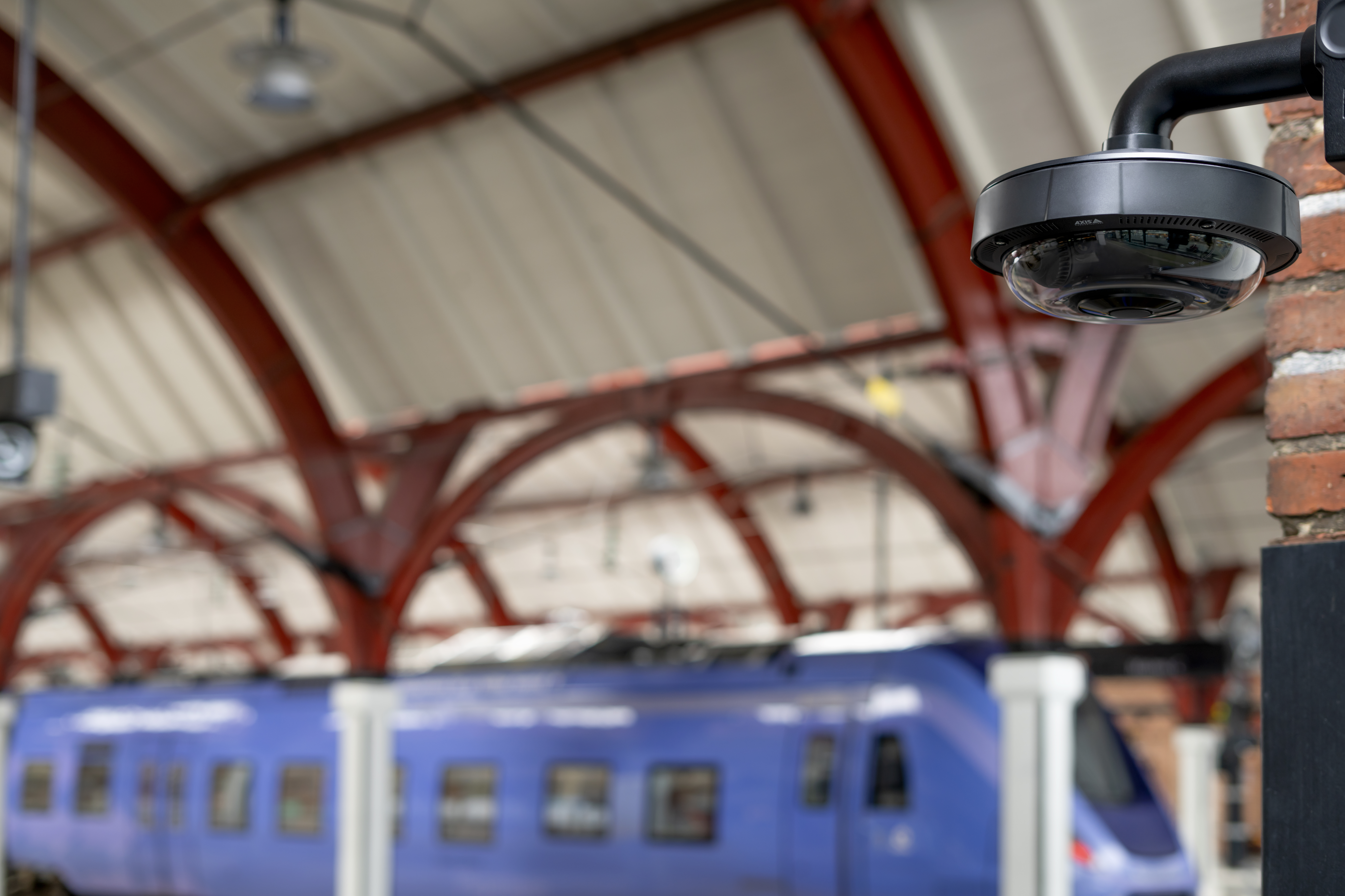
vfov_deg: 27.0
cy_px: 448
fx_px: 1868
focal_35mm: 50
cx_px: 672
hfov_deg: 39.6
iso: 200
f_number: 2.8
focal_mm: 50
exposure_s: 1/50
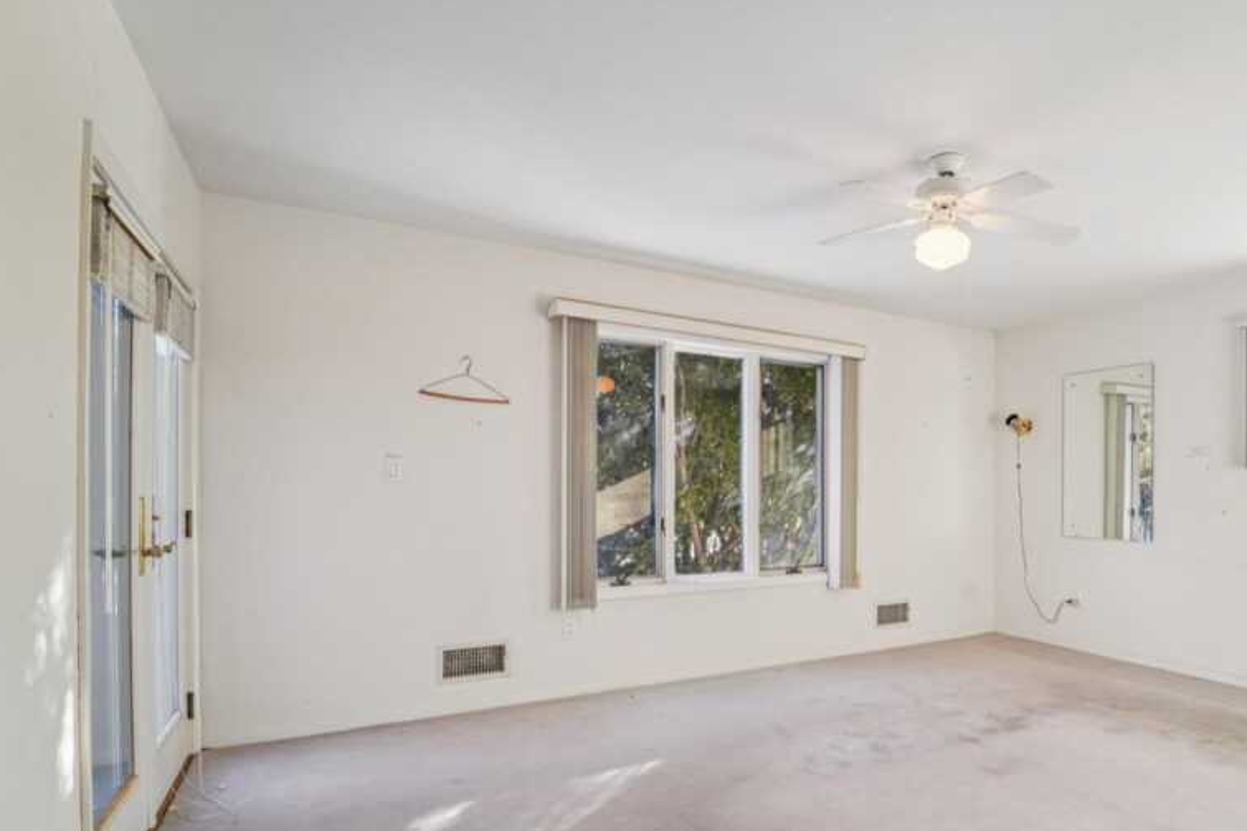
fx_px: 658
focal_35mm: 19
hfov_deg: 85.4
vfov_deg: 63.8
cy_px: 506
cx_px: 773
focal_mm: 14
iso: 400
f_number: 8
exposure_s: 1/25
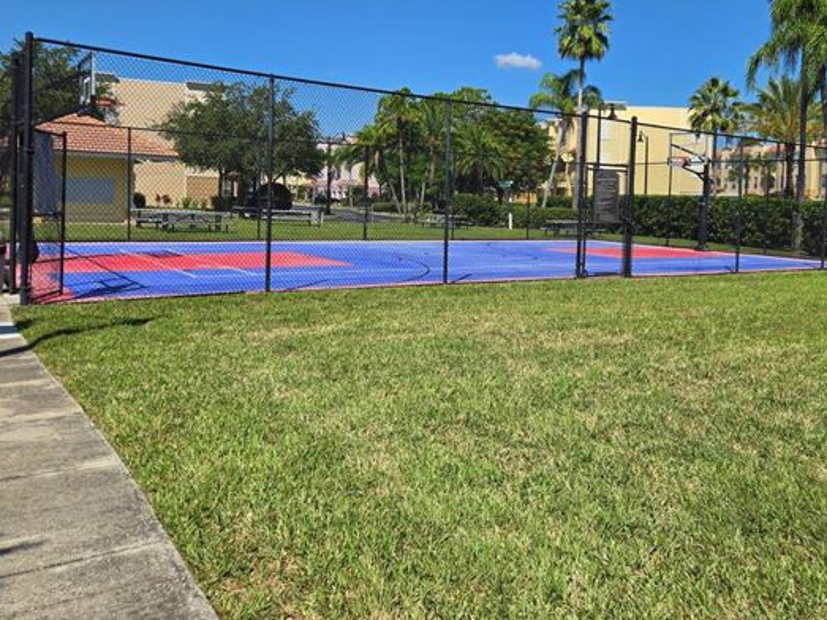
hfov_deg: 58.2
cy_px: 242
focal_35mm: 31
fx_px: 740
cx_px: 466
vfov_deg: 45.1
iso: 25
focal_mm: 5.4
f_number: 1.8
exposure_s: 1/2551
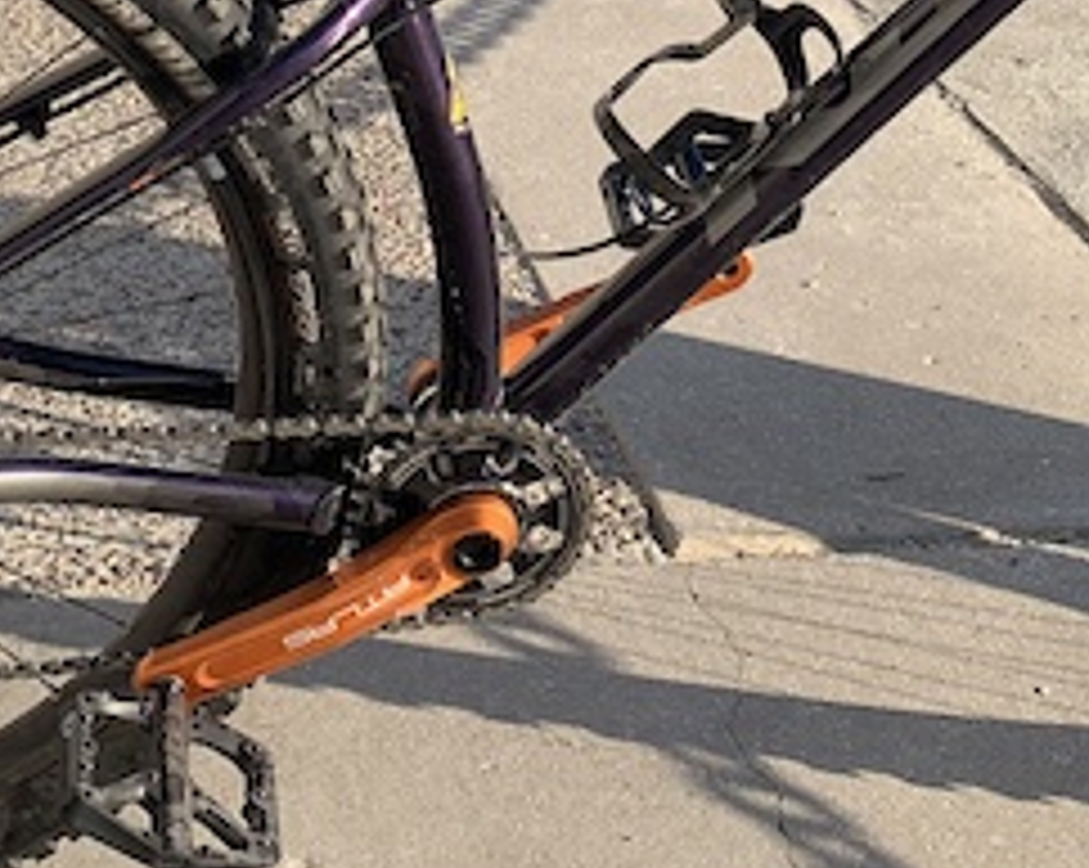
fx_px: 2704
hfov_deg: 22.7
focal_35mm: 84
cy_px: -90
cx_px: 634
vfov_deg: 17.6
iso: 25
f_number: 1.8
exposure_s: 1/1314
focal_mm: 4.25
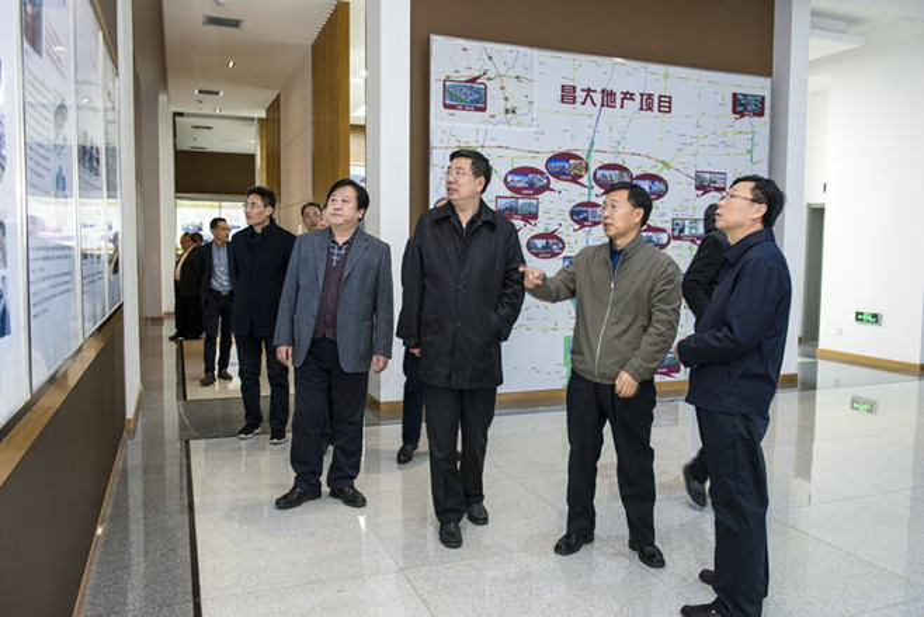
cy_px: 308
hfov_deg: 63.6
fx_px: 744
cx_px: 462
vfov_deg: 45.0
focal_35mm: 29
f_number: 5
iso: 800
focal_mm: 29
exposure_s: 1/60
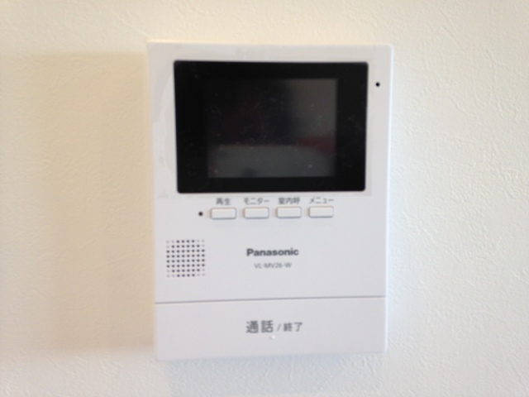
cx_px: 264
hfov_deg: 55.4
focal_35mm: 33
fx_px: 504
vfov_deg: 42.9
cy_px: 198
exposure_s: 1/24
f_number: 2.4
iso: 50
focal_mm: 4.12
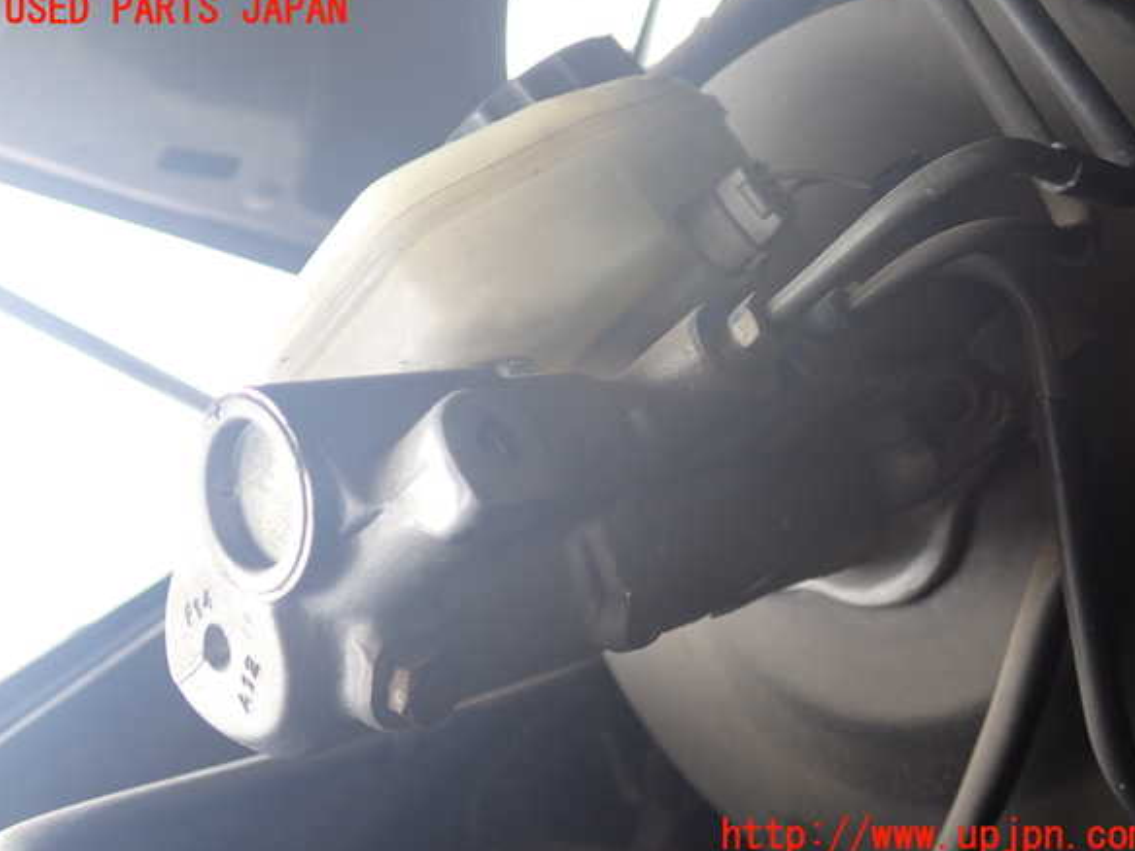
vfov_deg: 38.7
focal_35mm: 37
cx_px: 577
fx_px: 1213
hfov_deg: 50.1
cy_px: 424
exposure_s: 1/125
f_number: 2.5
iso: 160
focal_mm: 6.37
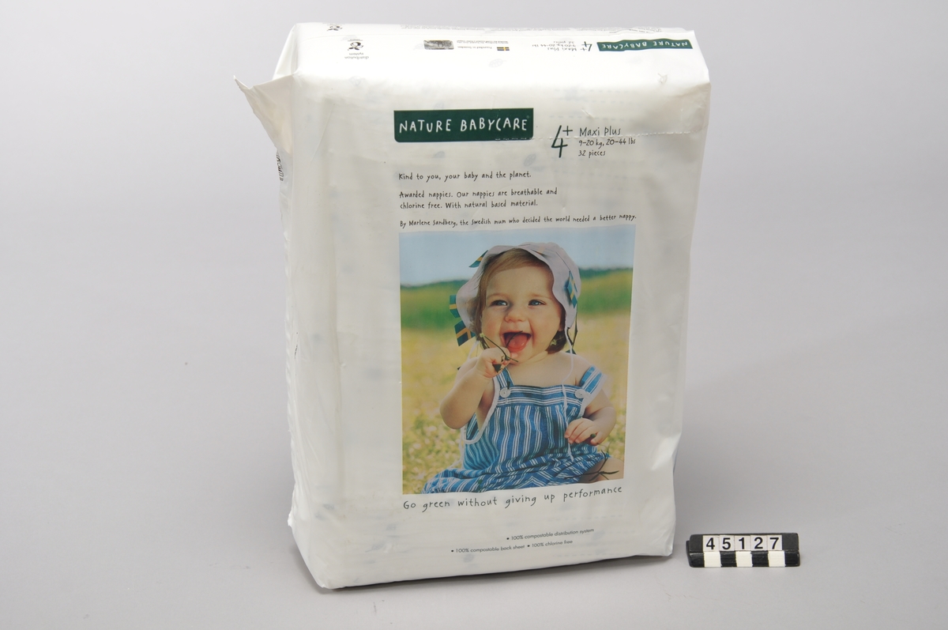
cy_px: 315
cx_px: 474
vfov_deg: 18.1
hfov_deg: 27.0
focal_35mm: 75
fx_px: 1973
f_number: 9
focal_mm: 50
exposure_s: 1/5
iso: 200
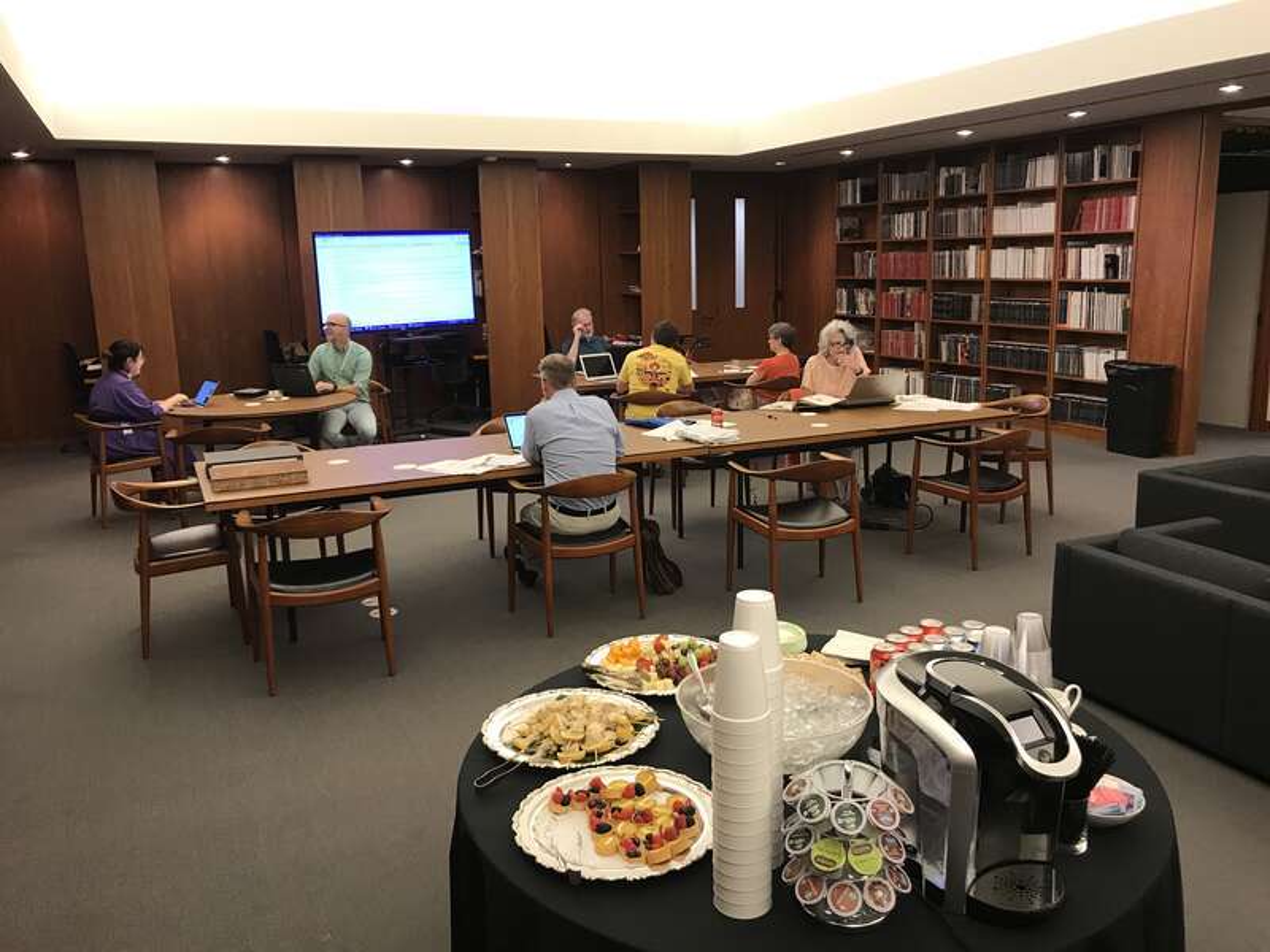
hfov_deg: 63.4
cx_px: 635
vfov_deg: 49.7
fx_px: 1027
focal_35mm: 28
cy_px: 476
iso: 40
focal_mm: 3.99
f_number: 1.8
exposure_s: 1/24
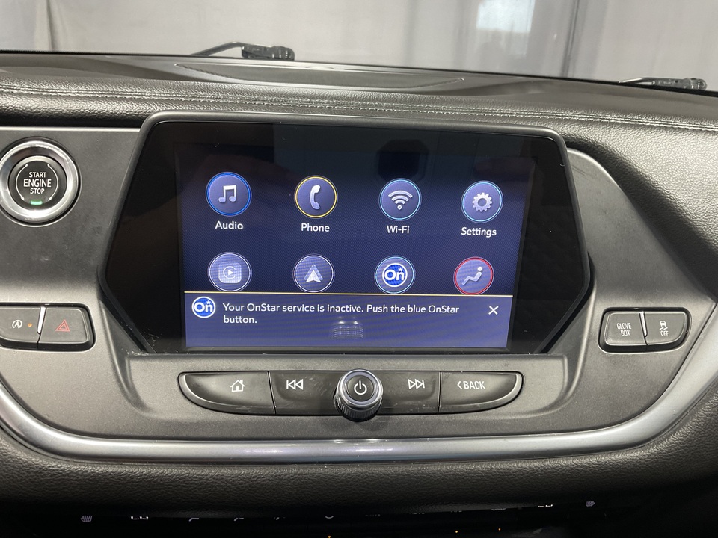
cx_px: 359
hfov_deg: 61.7
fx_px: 602
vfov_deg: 48.2
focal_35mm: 29
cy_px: 269
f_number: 1.8
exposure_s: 1/60
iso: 100
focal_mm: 3
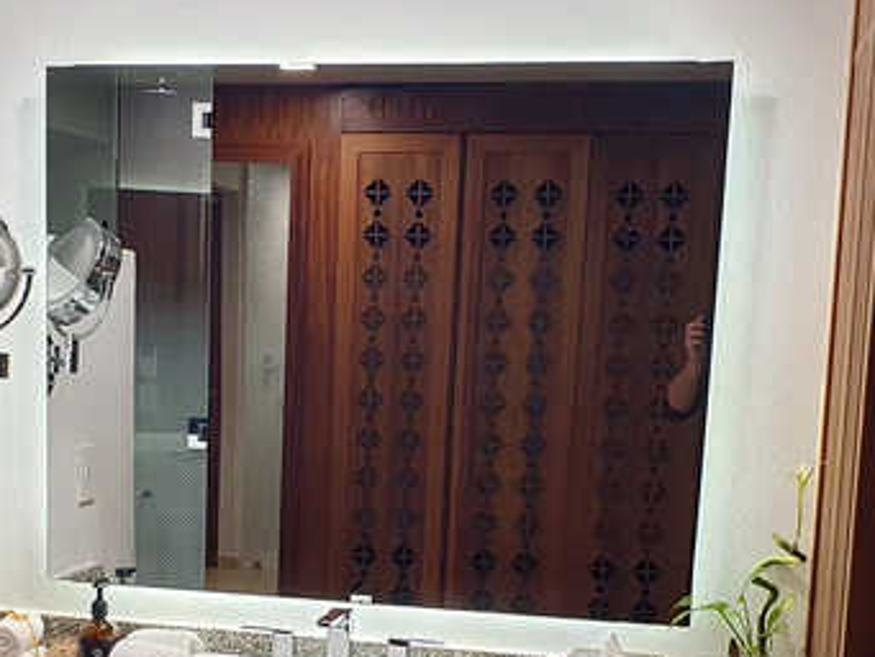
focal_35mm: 61
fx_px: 1542
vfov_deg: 23.4
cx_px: 300
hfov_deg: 31.5
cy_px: 601
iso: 200
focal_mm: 4.32
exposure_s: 1/60
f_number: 2.4
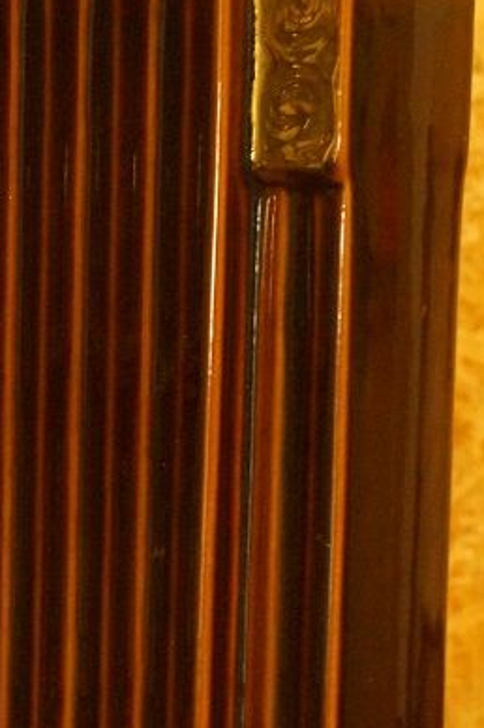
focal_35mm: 152
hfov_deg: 9.0
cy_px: 479
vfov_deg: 13.5
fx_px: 3071
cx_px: 117
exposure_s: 1/8
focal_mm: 40
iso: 3200
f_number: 6.3
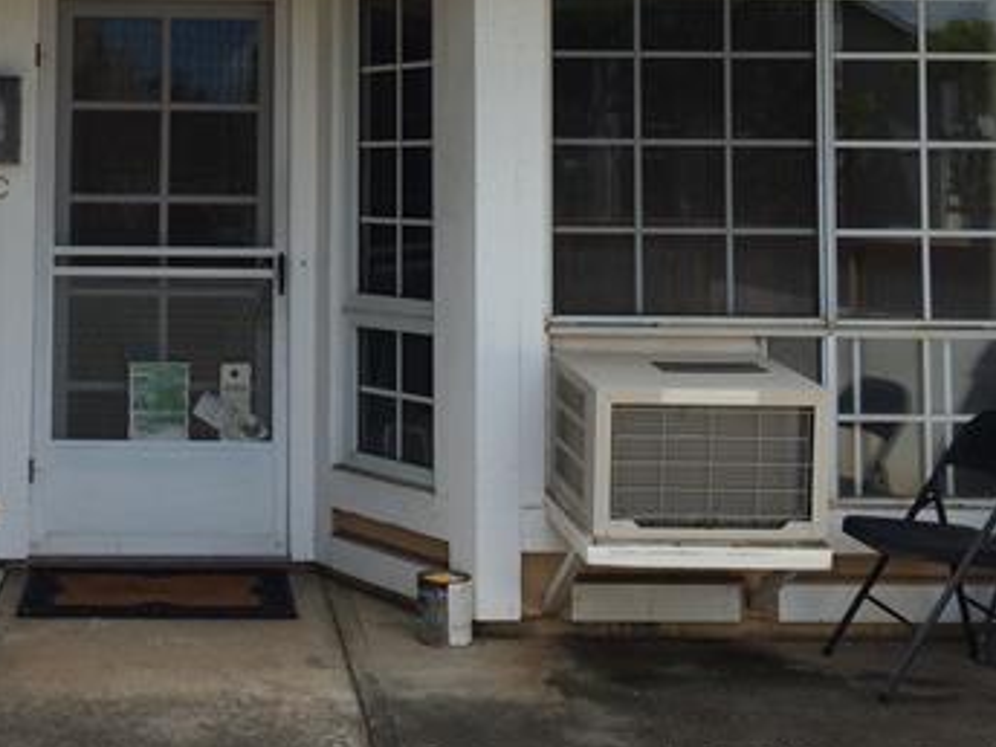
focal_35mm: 54
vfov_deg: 26.4
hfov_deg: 34.6
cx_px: 217
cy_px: 113
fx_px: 1554
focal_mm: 4.15
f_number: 2.2
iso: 32
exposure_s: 1/1325
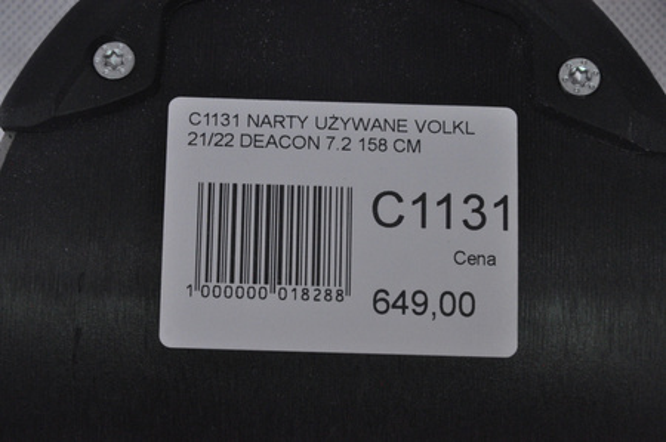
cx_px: 333
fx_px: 2911
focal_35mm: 158
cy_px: 221
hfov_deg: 13.1
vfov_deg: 8.7
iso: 3200
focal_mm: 105
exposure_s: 1/125
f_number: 9.5
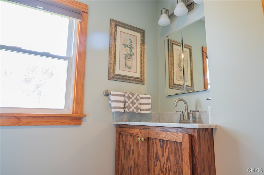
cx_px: 132
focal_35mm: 24
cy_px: 88
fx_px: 176
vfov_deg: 53.1
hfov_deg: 73.8
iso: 500
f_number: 9
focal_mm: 24
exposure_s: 1/6
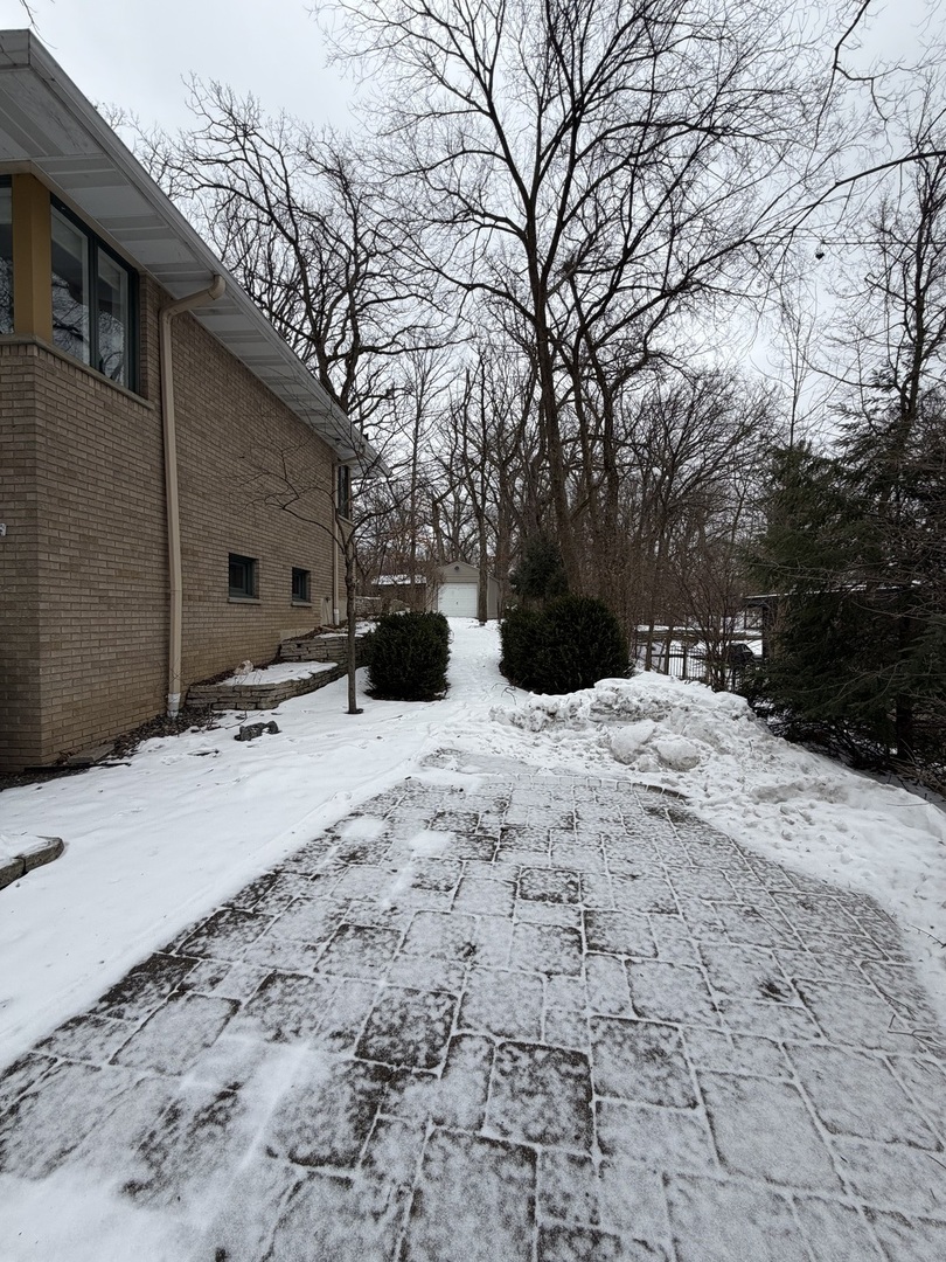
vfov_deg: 102.1
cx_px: 473
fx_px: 510
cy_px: 631
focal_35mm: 14
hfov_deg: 85.7
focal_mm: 2.22
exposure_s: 1/502
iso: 50
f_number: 2.2
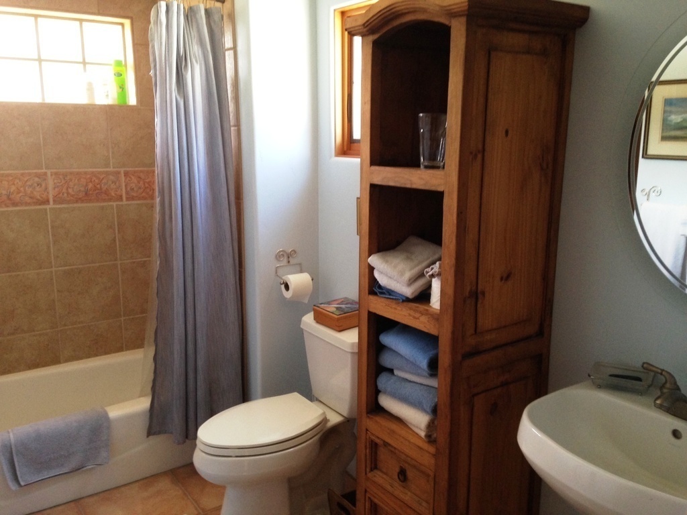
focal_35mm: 33
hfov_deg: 55.4
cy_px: 258
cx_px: 344
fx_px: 655
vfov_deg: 42.9
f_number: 2.4
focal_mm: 4.12
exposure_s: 1/20
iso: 125
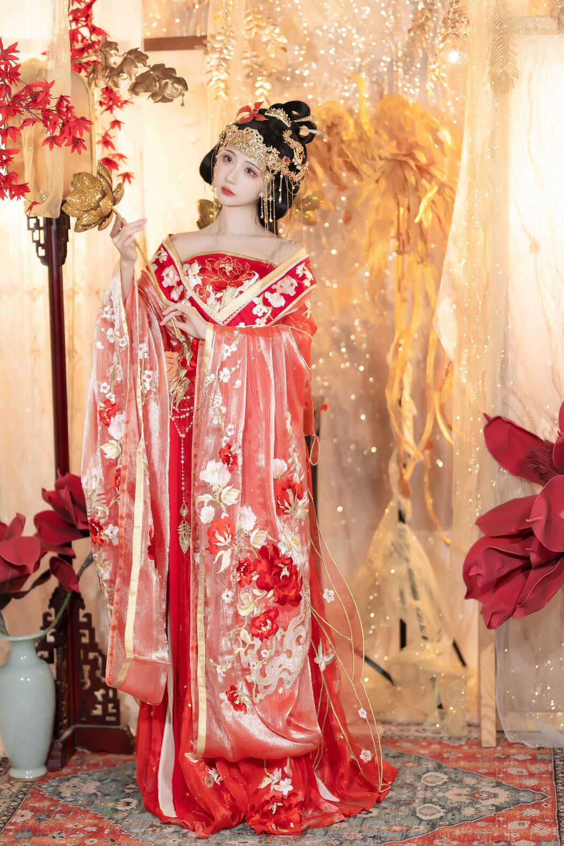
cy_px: 423
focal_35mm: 85
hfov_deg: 16.1
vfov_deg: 23.9
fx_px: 1997
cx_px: 282
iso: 100
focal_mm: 85
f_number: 1.4
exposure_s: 1/250
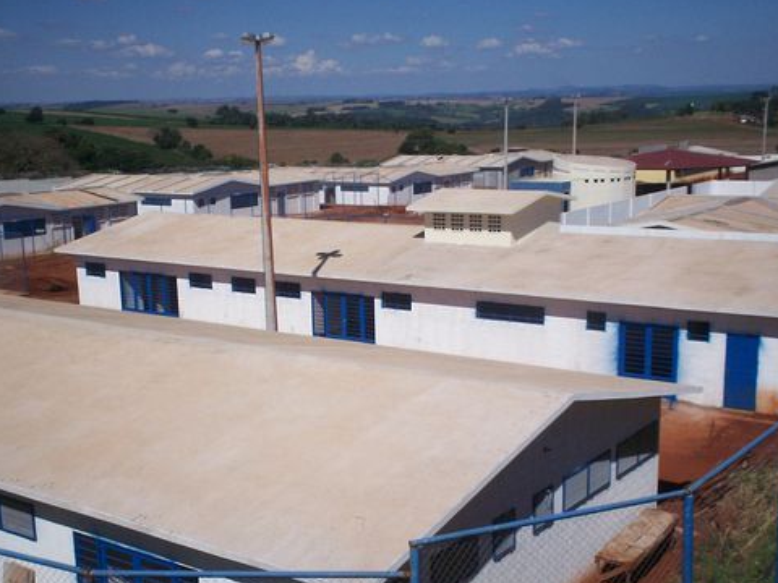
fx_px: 1079
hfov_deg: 39.6
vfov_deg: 30.2
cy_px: 343
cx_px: 353
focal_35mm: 48
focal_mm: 6
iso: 100
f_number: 4.5
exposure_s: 1/2000
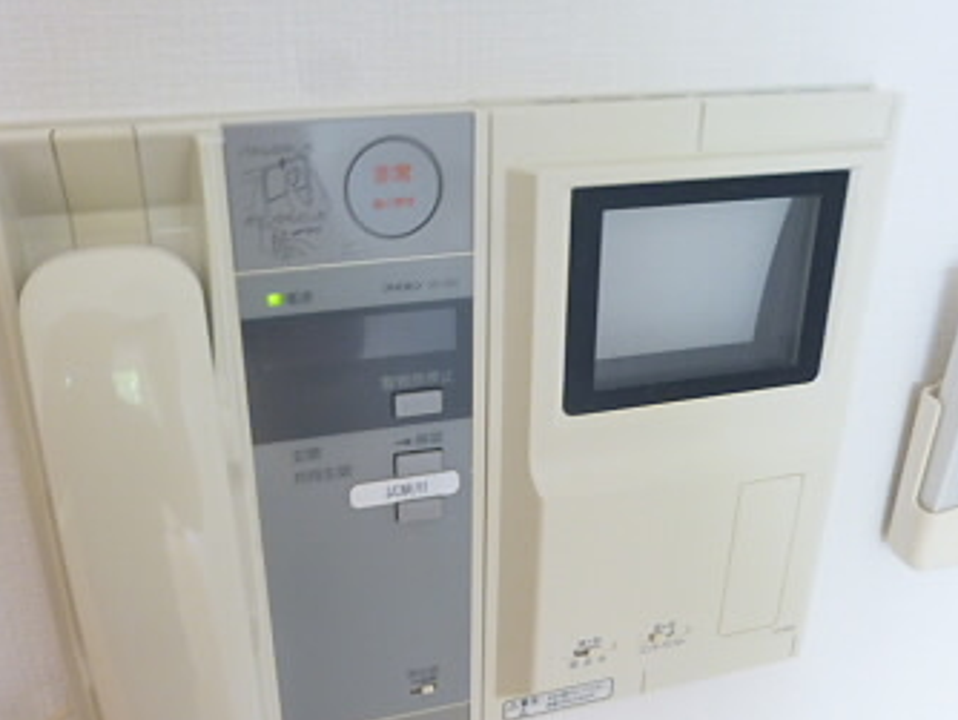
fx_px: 914
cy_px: 443
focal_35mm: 33
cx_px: 423
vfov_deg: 42.7
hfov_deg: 55.2
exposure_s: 1/8
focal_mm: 4.5
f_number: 3.1
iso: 400
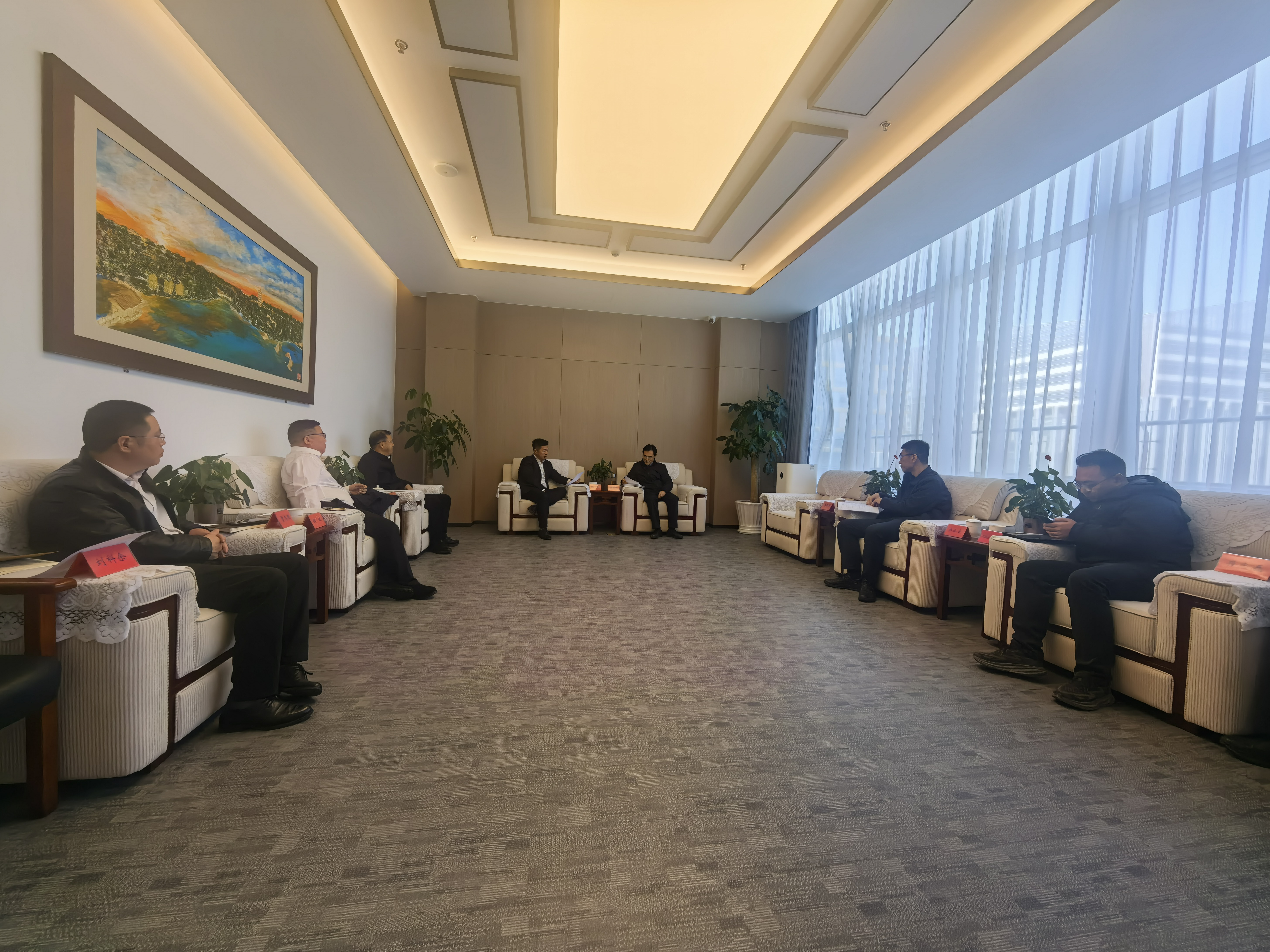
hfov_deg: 106.2
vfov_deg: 89.9
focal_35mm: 13
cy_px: 476
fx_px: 477
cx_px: 635
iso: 50
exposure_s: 1/100
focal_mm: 1.95
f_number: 2.2
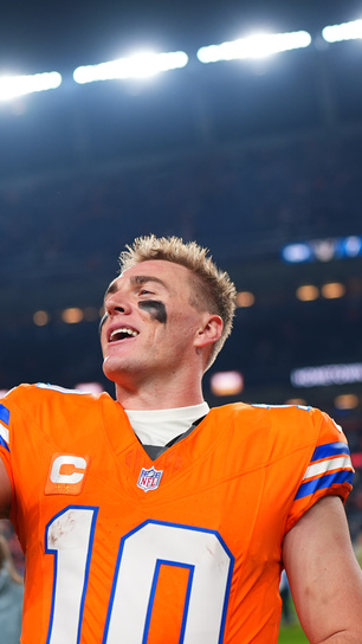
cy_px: 321
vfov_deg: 30.6
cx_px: 222
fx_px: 1177
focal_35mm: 69
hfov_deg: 17.5
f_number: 1.4
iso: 400
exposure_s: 1/1600
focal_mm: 35
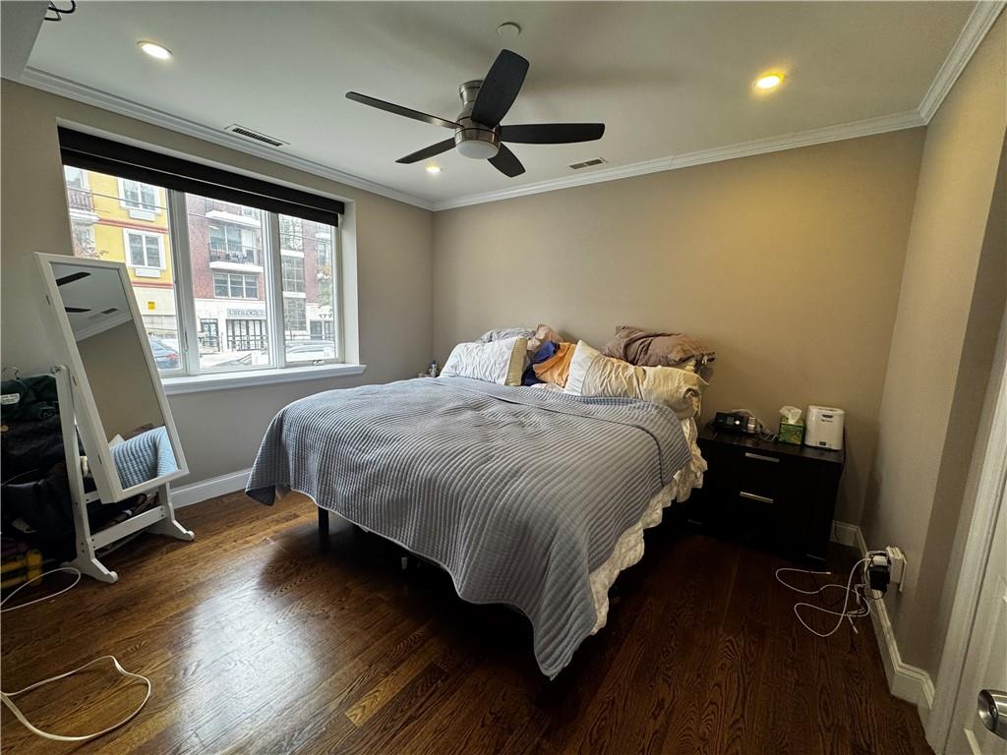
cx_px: 504
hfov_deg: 102.1
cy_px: 378
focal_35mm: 14
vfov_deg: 85.7
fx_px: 407
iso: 160
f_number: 2.2
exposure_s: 1/120
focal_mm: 2.22
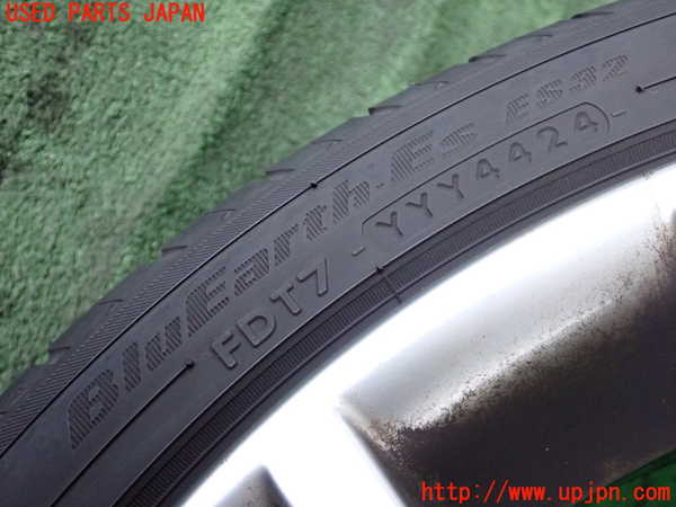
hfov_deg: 45.8
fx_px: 801
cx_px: 338
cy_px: 254
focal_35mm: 41
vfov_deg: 35.1
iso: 1000
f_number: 2.8
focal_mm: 7.31
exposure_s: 1/125
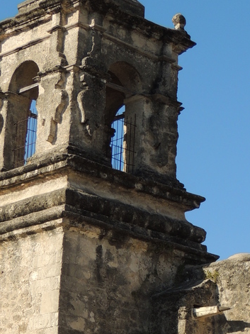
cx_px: 169
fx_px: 1310
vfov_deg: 14.3
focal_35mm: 136
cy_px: 315
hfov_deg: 10.9
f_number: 3.6
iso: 100
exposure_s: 1/1000
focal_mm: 8.9
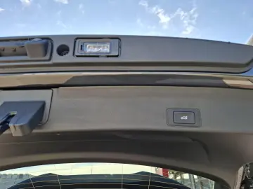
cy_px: 94
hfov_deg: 73.9
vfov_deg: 58.9
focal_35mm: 23
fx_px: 168
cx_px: 126
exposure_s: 1/442
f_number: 1.8
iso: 50
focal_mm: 5.54
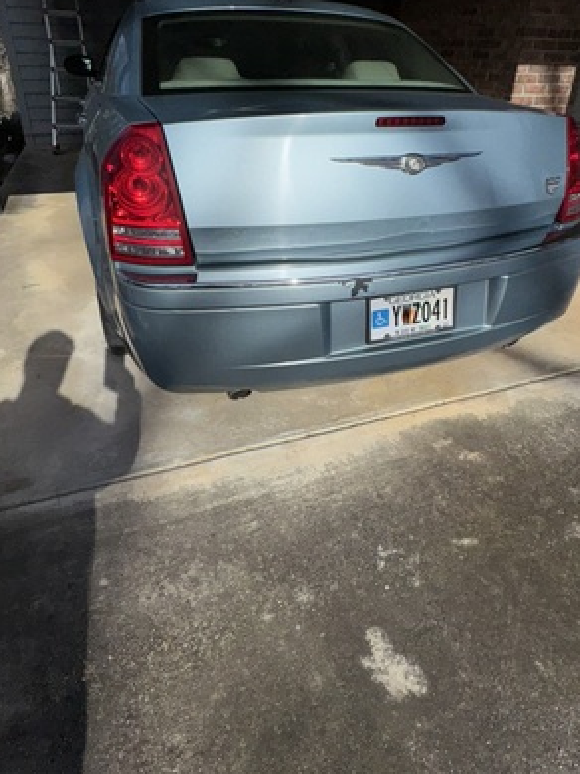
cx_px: 310
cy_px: 308
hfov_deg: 58.8
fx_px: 514
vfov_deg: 73.1
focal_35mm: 23
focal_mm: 2.22
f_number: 2.2
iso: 32
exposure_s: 1/11905
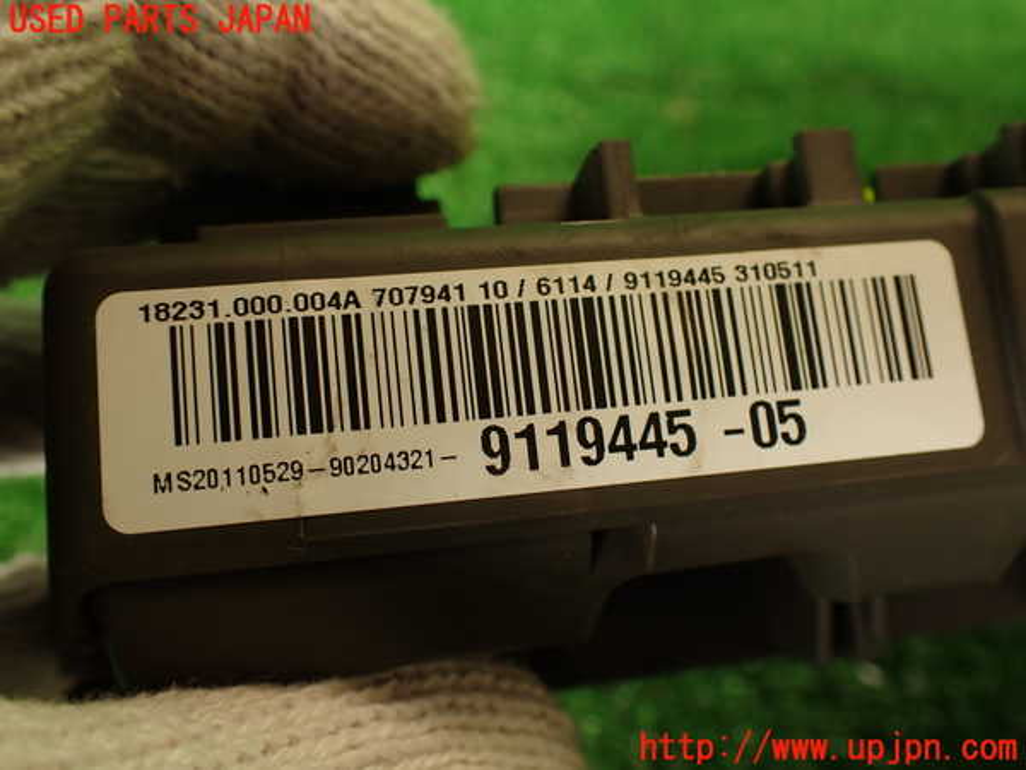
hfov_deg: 56.8
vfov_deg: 44.2
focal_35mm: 32
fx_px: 948
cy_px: 385
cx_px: 513
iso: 160
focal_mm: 5.79
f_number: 2.4
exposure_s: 1/60
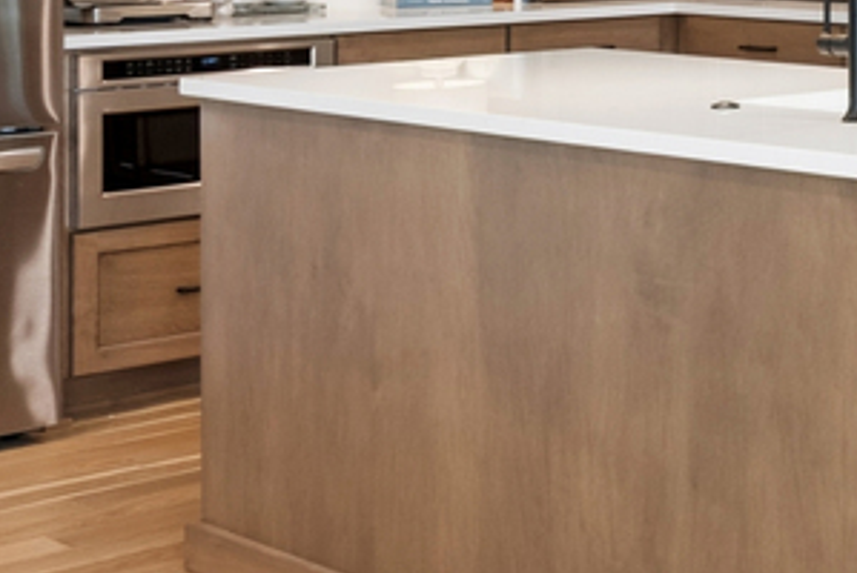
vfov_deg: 14.3
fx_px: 2192
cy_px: -152
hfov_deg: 18.6
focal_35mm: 92
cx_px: 1410
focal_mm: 17
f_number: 8
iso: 500
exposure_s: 1/40
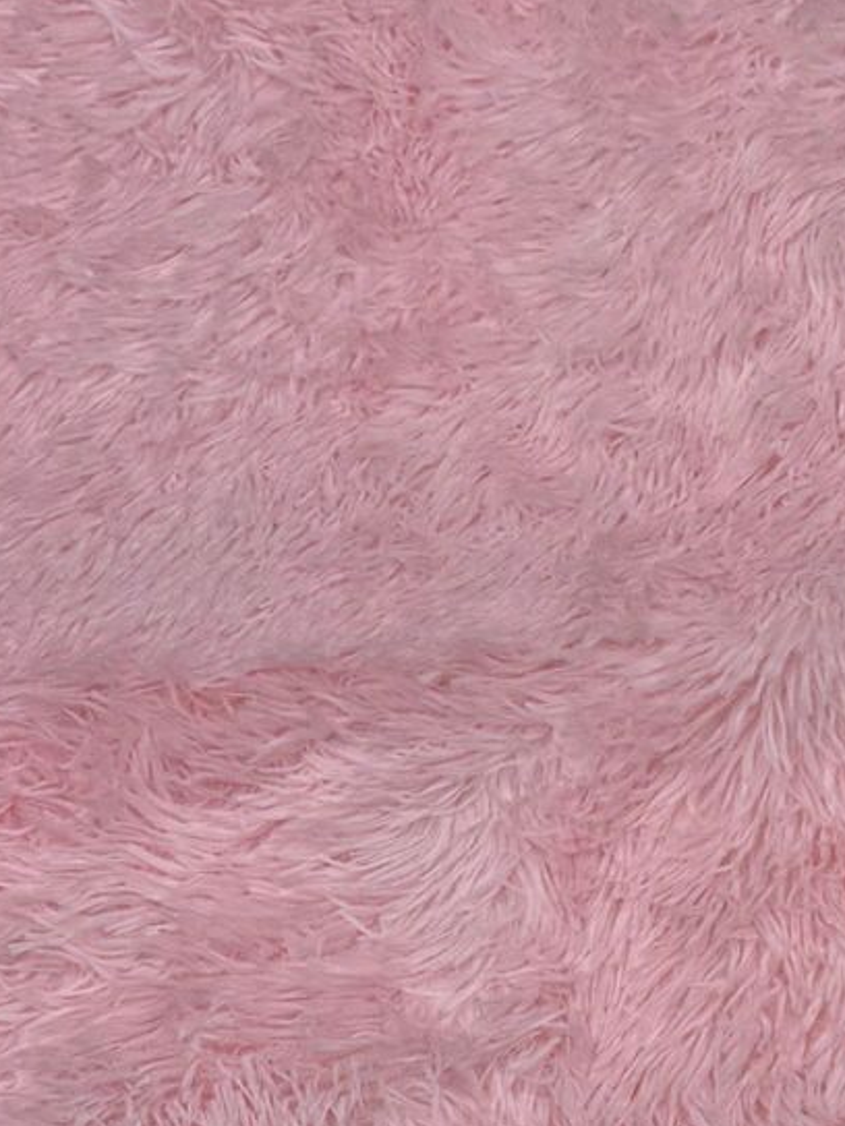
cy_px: 1269
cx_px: 1102
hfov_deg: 12.7
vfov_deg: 16.8
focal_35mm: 113
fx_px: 3678
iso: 64
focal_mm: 6.76
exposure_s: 1/158
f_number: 1.78
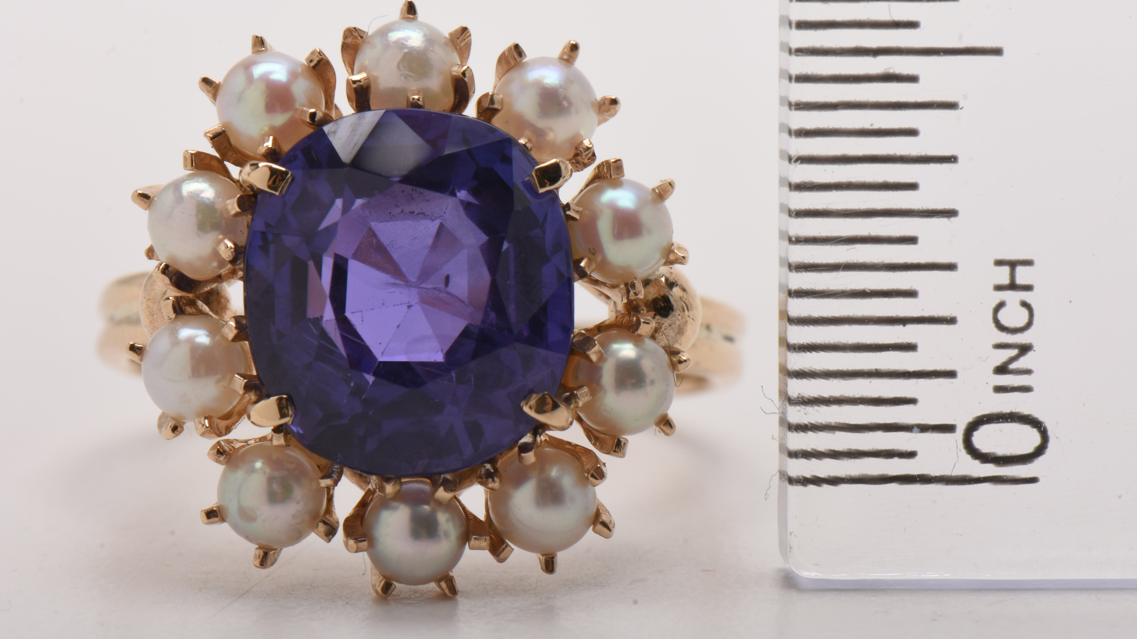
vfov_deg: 8.6
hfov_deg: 15.2
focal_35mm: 142
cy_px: 251
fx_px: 4268
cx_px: 593
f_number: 25
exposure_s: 1/100
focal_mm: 85
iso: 100
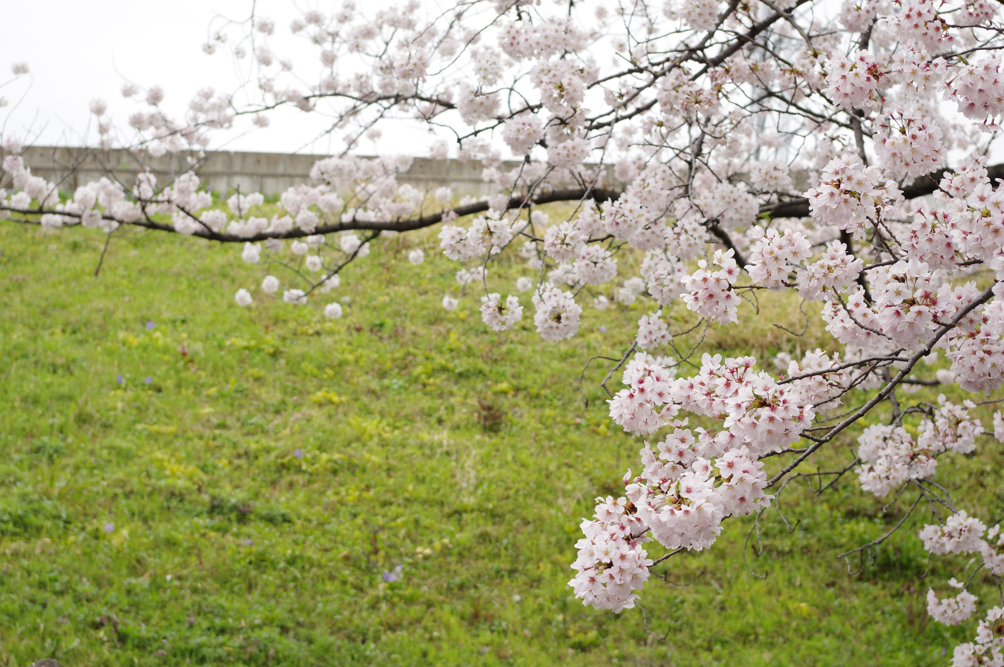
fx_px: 2090
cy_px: 334
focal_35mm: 75
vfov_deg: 18.1
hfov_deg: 27.0
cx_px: 502
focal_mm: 50
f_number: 8
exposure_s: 1/320
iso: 800
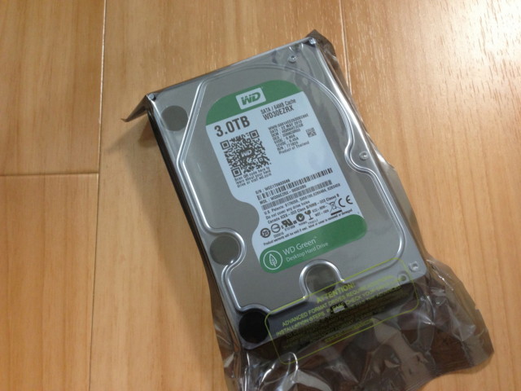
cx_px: 260
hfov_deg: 55.4
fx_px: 497
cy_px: 196
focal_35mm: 33
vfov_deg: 42.9
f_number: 2.4
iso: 160
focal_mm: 4.13
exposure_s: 1/20
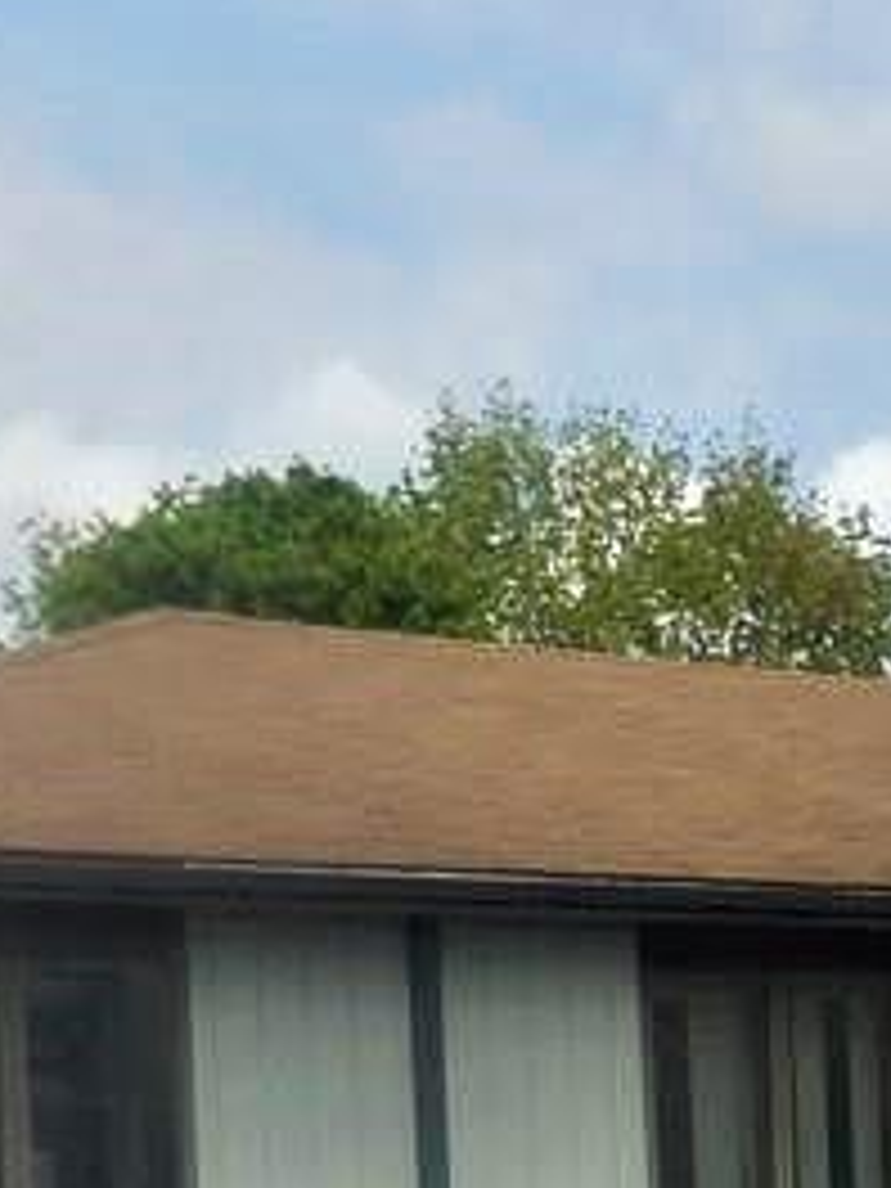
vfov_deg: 19.3
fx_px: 3329
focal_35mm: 97
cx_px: 1624
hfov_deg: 13.6
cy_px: 1346
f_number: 6.6
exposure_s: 1/500
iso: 125
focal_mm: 4.5
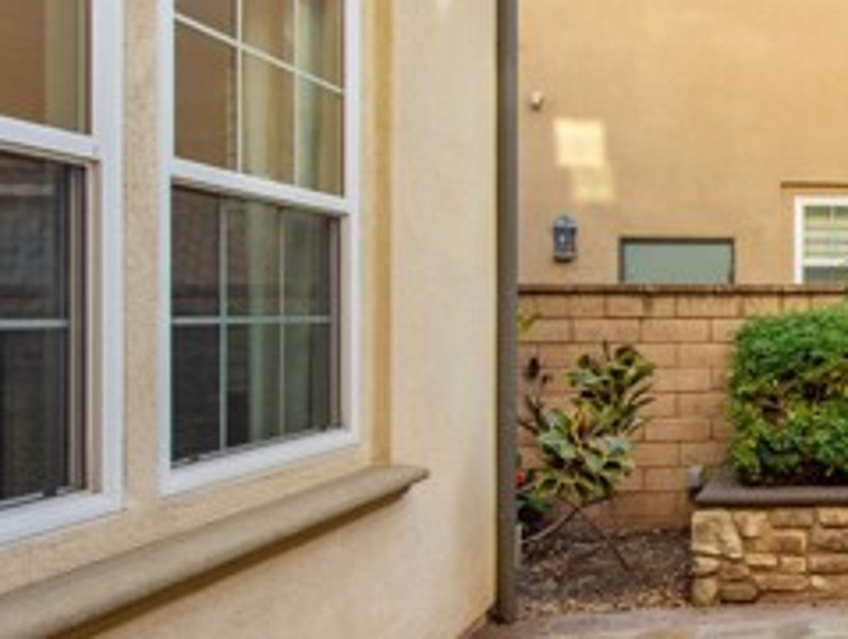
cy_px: 375
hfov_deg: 40.5
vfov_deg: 39.6
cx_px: 951
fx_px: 883
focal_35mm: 36
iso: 400
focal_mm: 14
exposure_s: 1/250
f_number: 8
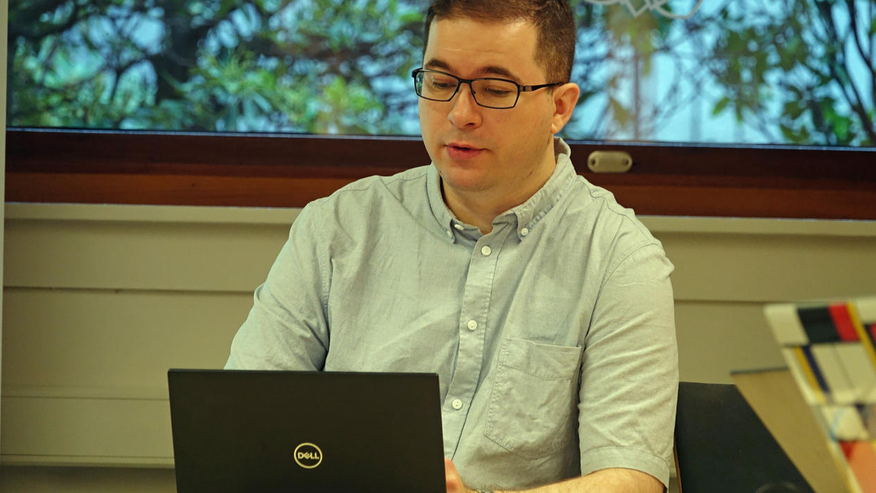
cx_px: 438
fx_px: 8060
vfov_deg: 3.5
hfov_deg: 6.2
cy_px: 221
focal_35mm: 347
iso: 800
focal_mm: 120.91
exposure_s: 1/80
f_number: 4
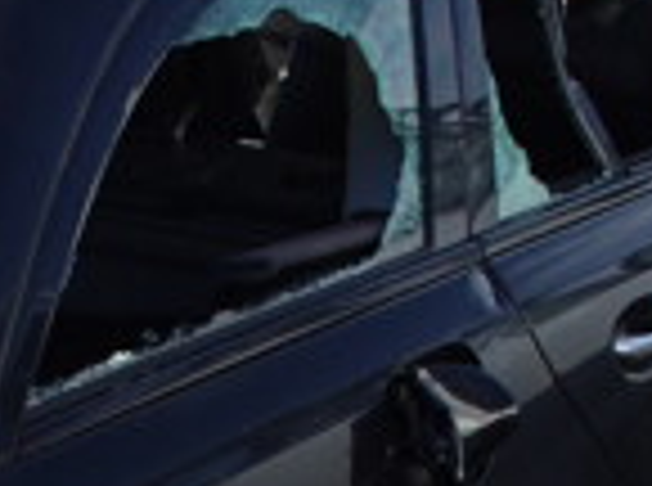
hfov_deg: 15.6
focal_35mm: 124
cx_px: -9
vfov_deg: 11.6
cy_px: 616
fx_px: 2330
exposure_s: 1/320
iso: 100
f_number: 3.9
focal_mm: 5
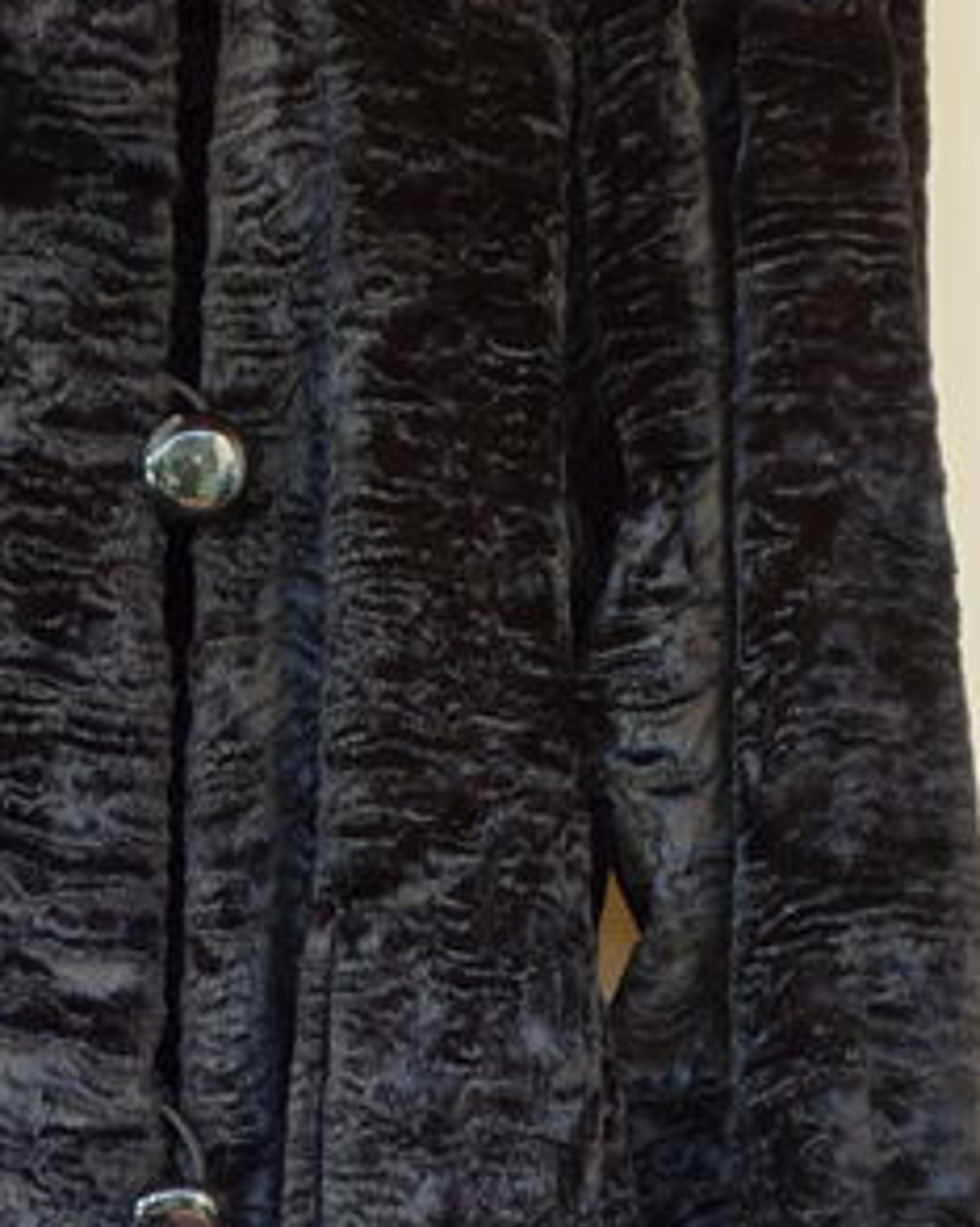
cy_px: 1059
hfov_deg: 9.9
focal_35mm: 154
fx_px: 5589
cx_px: -82
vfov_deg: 12.5
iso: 125
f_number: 3.2
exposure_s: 1/60
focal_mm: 17.8
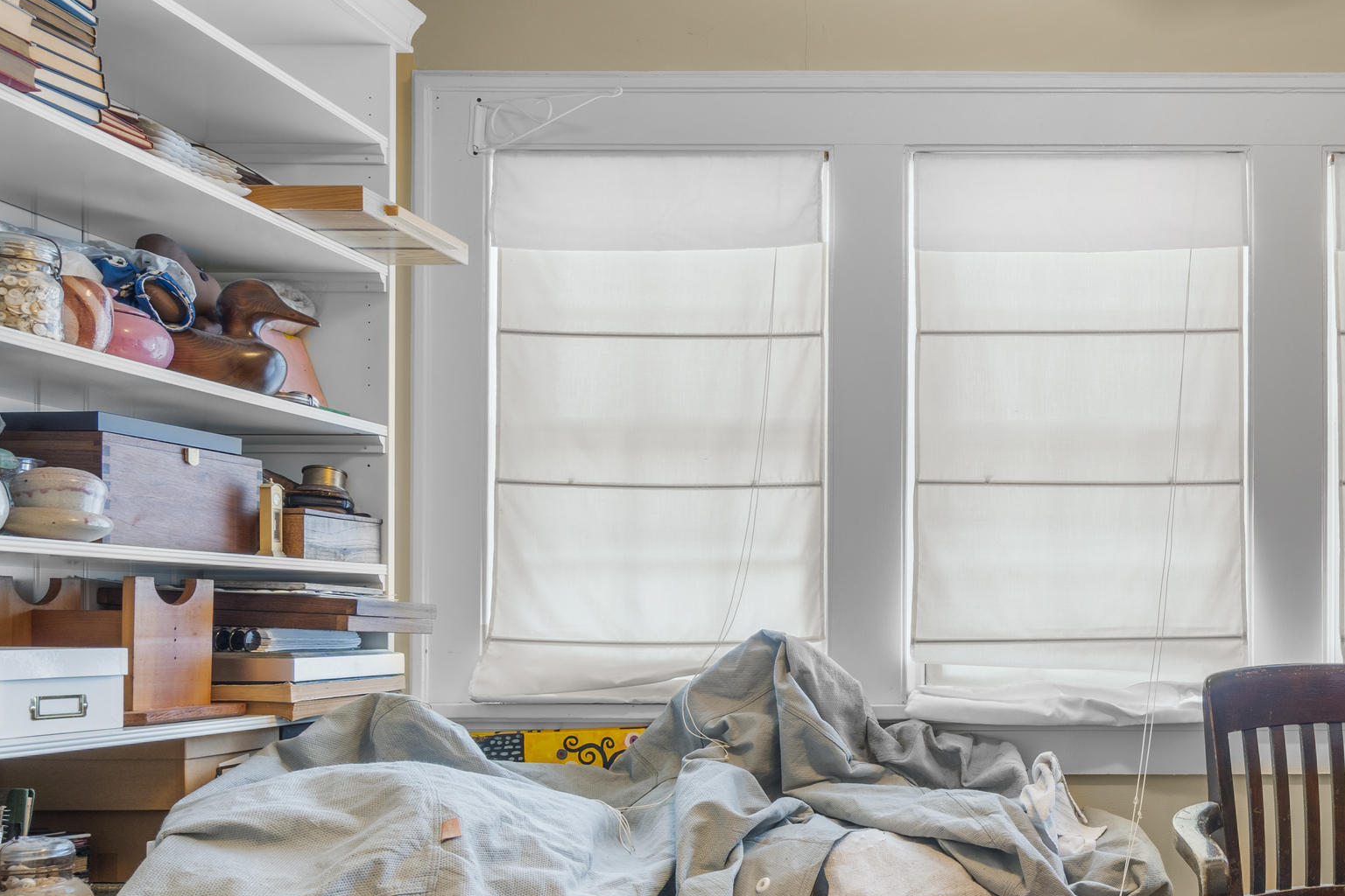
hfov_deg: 53.2
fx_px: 1195
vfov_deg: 40.4
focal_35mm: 32
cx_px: 1148
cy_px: 623
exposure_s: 2.5
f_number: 9
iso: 200
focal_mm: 16
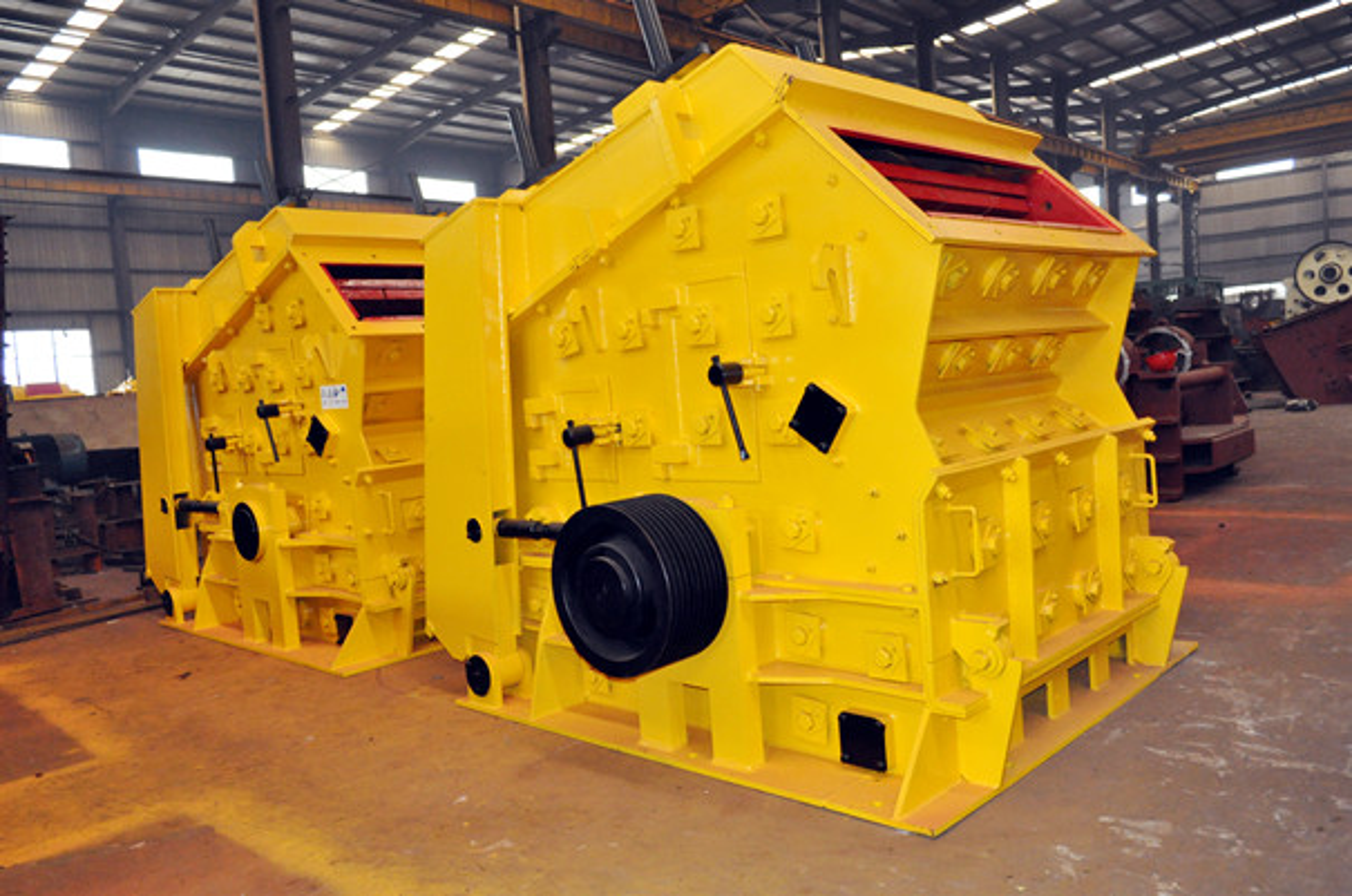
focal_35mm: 27
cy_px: 448
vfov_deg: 47.8
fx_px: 1012
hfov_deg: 67.5
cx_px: 676
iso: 2000
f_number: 5.6
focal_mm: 18
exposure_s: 1/200
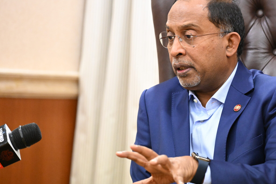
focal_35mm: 150
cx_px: 161
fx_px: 1150
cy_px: 79
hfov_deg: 13.7
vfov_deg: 9.2
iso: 9000
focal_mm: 120
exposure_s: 1/200
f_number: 4
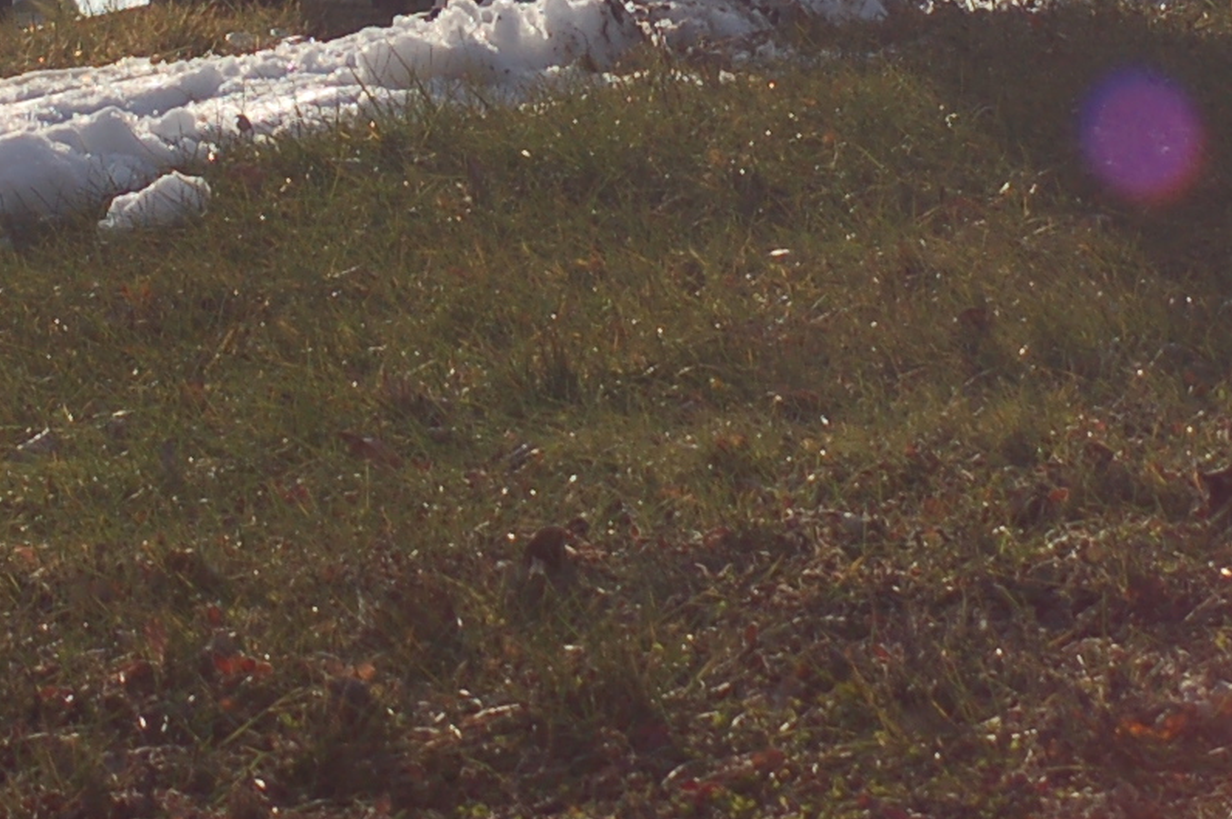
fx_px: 13572
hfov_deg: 5.2
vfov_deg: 3.4
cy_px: -653
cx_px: 700
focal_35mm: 397
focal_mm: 70
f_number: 8
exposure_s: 1/500
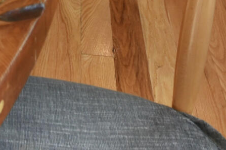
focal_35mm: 94
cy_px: -344
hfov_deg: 20.2
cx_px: -50
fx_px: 590
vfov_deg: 9.7
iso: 800
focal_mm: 14
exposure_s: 1/400
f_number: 10
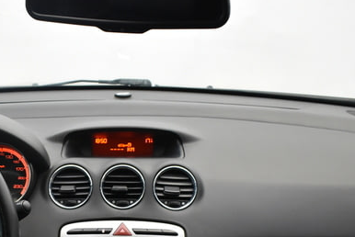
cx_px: 108
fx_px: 622
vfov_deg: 20.6
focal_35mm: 63
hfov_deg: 31.5
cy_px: 257
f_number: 3.5
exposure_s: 1/30
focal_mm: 18
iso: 1100
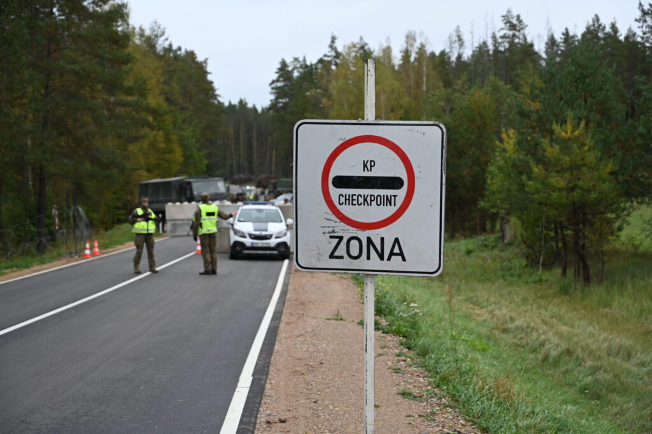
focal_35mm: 70
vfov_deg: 19.4
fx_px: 1267
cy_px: 217
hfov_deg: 28.9
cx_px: 326
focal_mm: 70
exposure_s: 1/250
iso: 200
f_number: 5.6
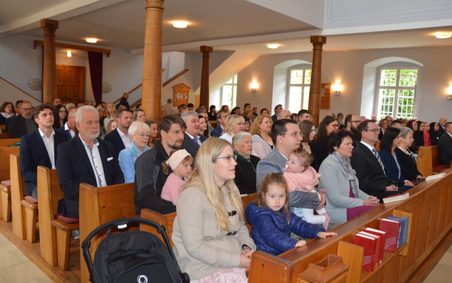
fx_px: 345
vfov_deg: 44.5
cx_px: 229
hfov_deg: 66.5
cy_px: 149
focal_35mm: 28
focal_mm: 18
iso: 400
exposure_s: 1/60
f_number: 3.5
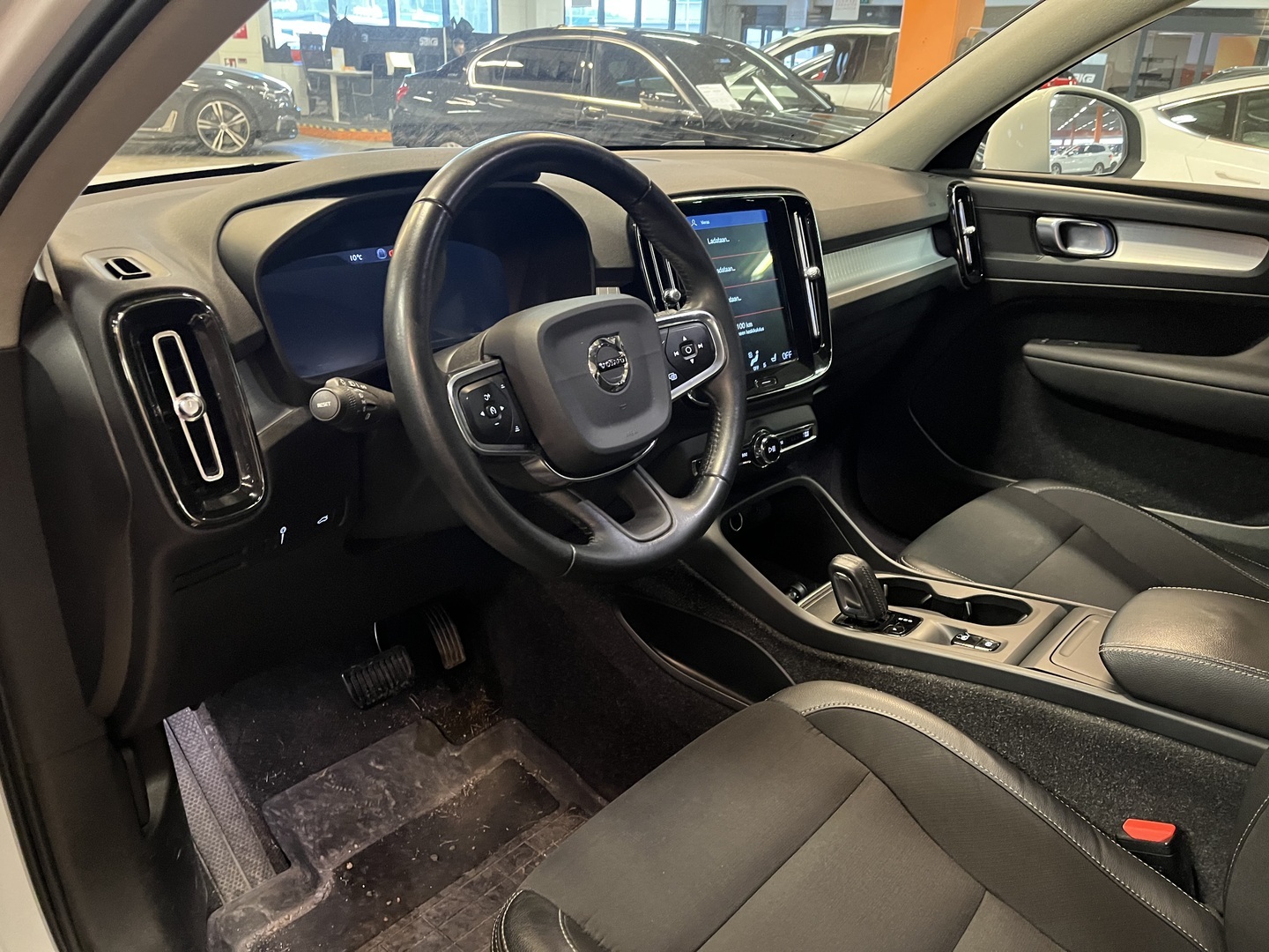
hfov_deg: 67.3
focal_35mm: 26
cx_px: 634
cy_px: 476
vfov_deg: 53.1
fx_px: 953
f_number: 1.6
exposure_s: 1/25
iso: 500
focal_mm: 5.1
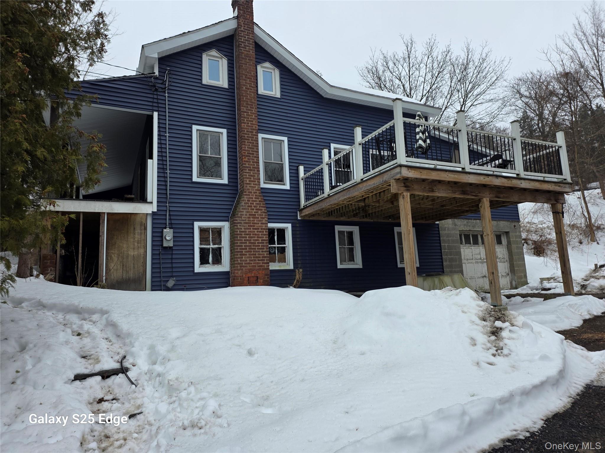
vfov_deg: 58.9
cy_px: 226
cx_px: 302
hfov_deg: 73.9
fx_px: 402
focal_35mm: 23
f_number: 1.7
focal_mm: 6.3
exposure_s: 1/2169
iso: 80
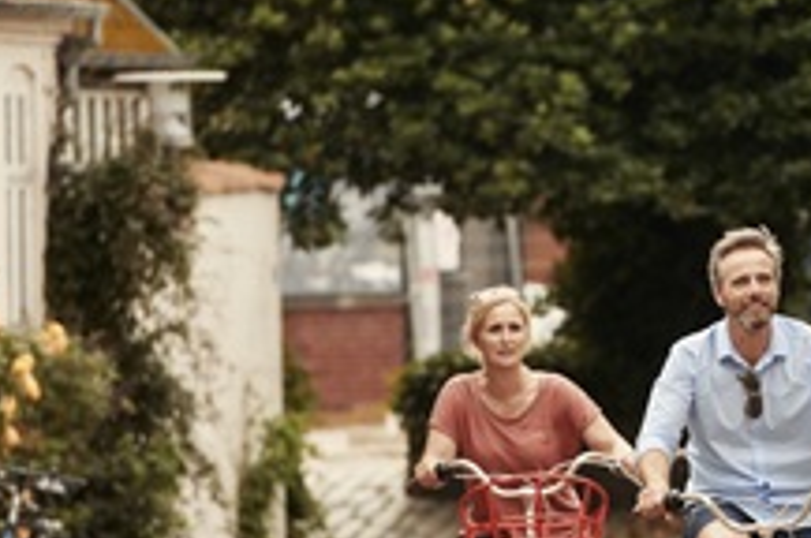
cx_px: 1035
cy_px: 404
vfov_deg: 2.5
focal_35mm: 554
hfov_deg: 3.7
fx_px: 12462
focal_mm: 200
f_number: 5
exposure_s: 1/1000
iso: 400
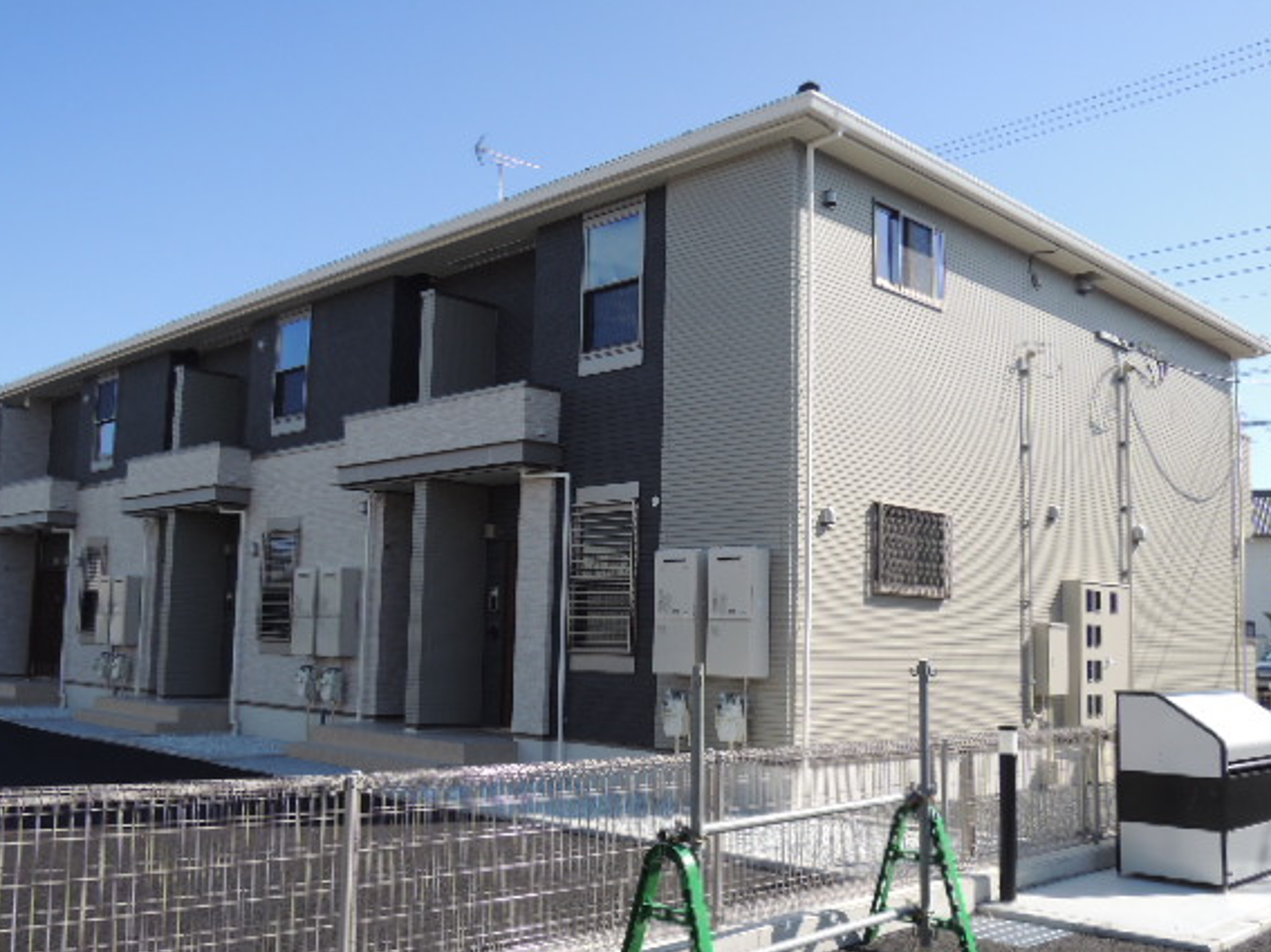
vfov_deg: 40.7
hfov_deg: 52.6
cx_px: 621
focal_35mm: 35
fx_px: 1285
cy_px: 508
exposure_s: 1/1000
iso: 100
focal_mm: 5.5
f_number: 3
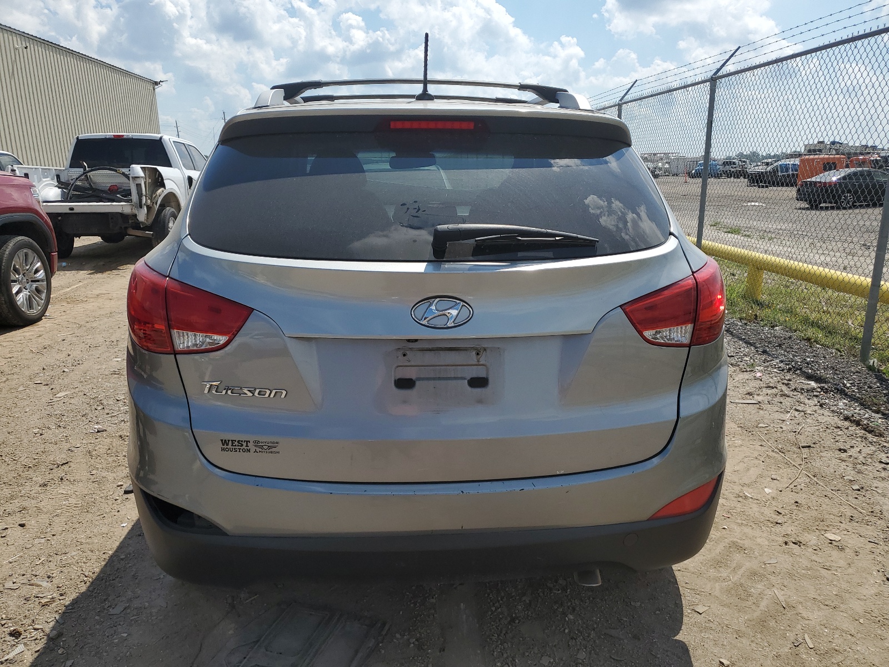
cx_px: 444
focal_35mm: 26
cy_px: 334
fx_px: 668
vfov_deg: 53.1
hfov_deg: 67.3
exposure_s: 1/5000
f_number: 1.5
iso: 50
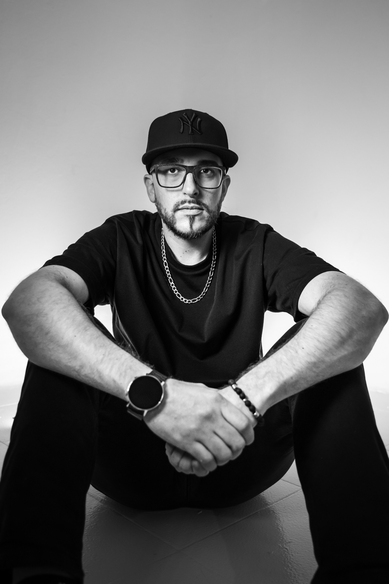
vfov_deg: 63.7
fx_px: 470
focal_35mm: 29
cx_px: 194
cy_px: 292
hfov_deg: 45.0
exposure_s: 1/125
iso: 800
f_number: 2.8
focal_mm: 19.4
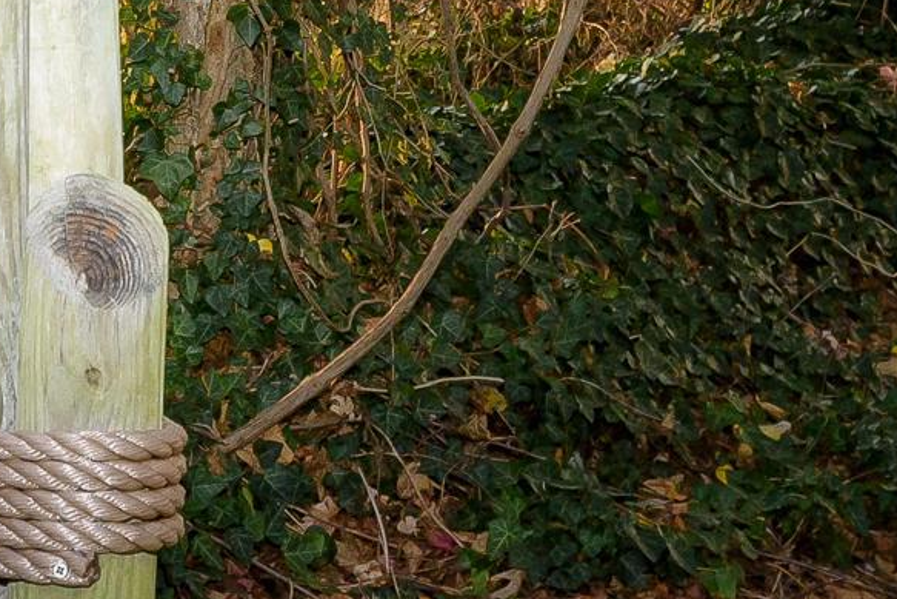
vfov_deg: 10.7
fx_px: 3065
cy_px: -369
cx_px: 174
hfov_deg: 16.5
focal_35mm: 123
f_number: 9
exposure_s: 1/250
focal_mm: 35
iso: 800
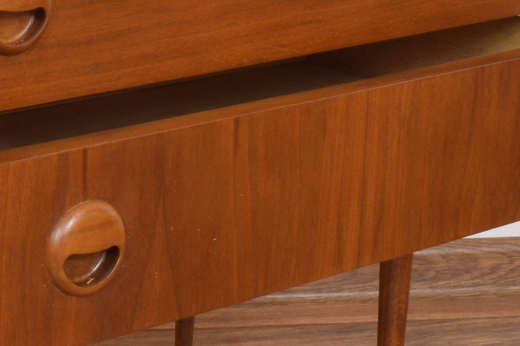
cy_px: -23
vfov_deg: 11.9
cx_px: -71
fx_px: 1646
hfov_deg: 17.3
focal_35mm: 114
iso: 100
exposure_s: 5
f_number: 25
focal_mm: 24
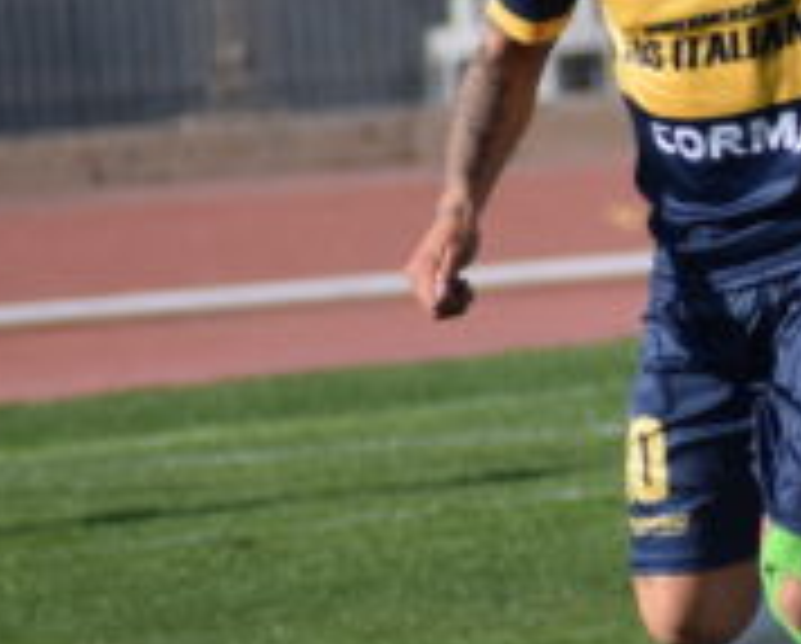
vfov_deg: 0.9
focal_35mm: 1818
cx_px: 1008
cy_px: 158
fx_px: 43169
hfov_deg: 1.1
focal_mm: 300
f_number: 6.3
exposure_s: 1/1600
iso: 400
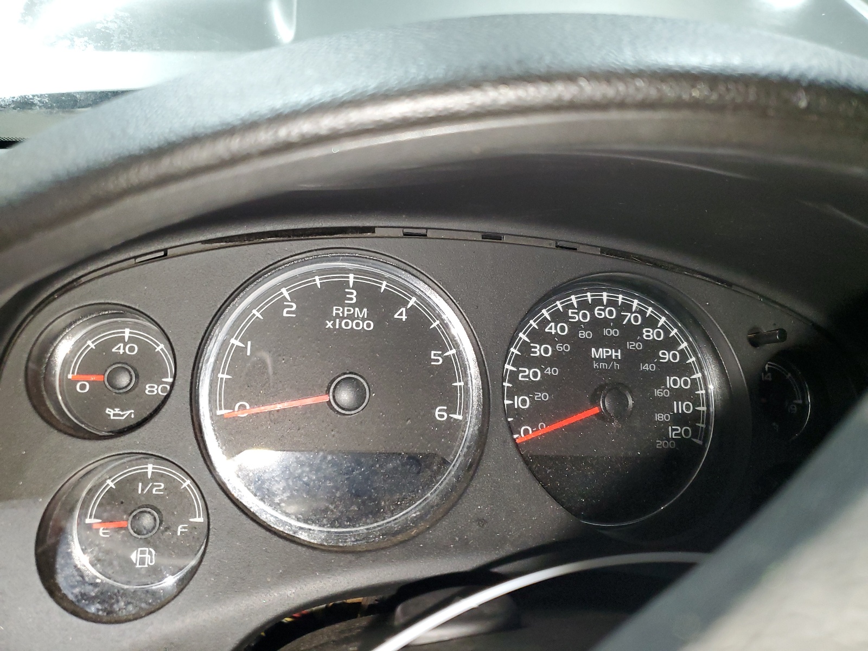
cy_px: 326
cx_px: 434
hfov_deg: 67.3
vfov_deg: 53.1
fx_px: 652
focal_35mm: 26
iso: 230
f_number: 1.5
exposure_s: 1/60.2
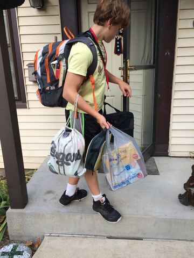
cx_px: 97
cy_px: 129
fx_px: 217
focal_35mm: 29
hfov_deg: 48.2
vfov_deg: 61.7
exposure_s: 1/410
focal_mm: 4.15
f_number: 2.2
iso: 32
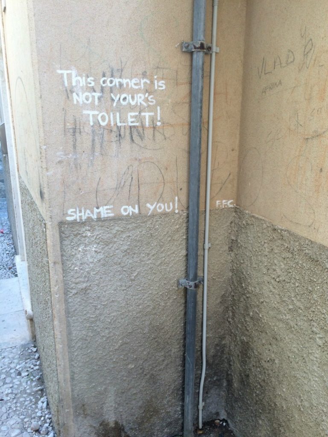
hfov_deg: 48.2
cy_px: 218
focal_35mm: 29
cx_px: 164
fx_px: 366
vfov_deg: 61.7
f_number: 2.2
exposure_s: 1/120
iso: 40
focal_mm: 4.15
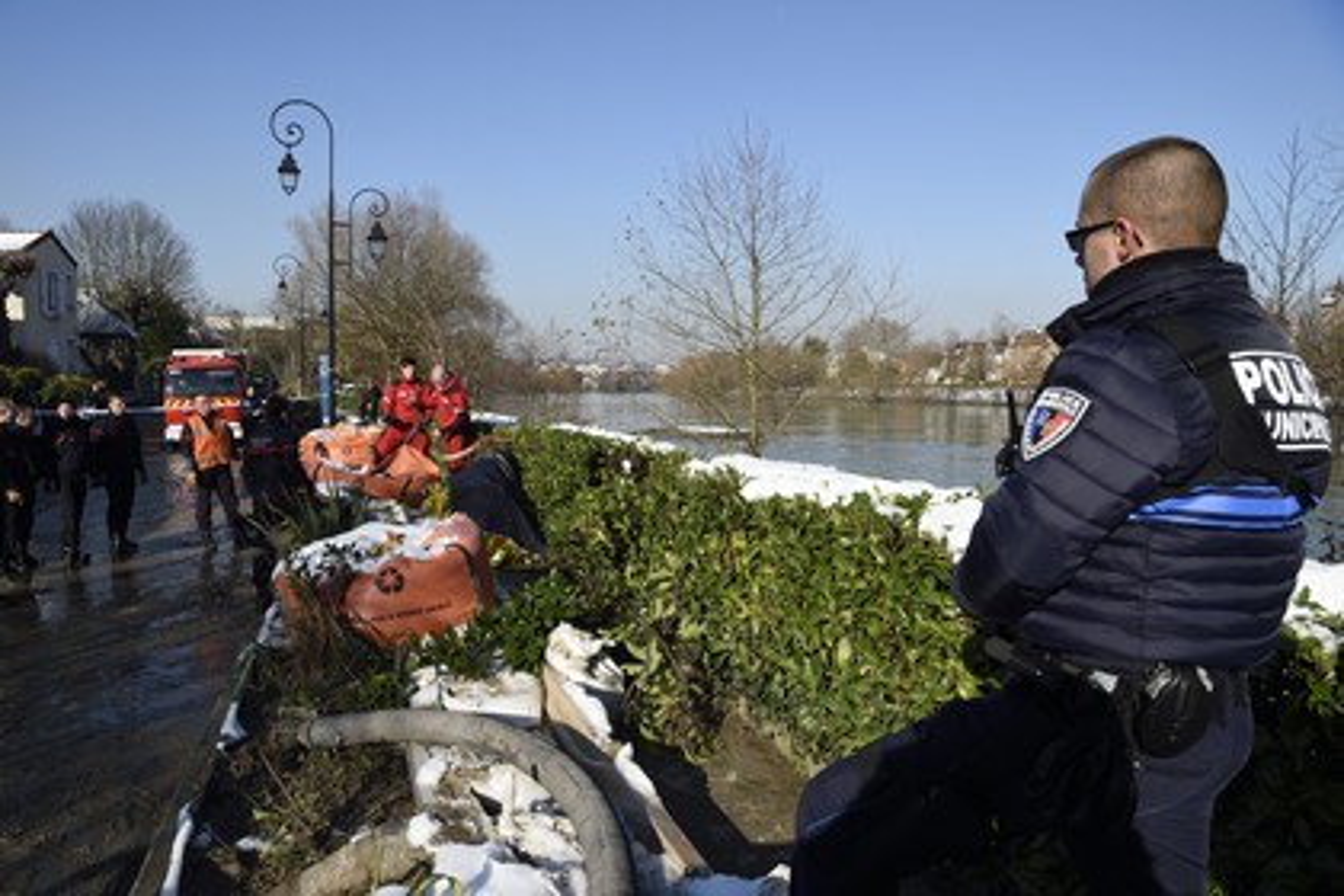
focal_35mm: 24
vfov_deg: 53.1
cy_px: 448
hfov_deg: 73.7
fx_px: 896
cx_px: 672
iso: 200
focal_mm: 24
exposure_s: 1/250
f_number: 13
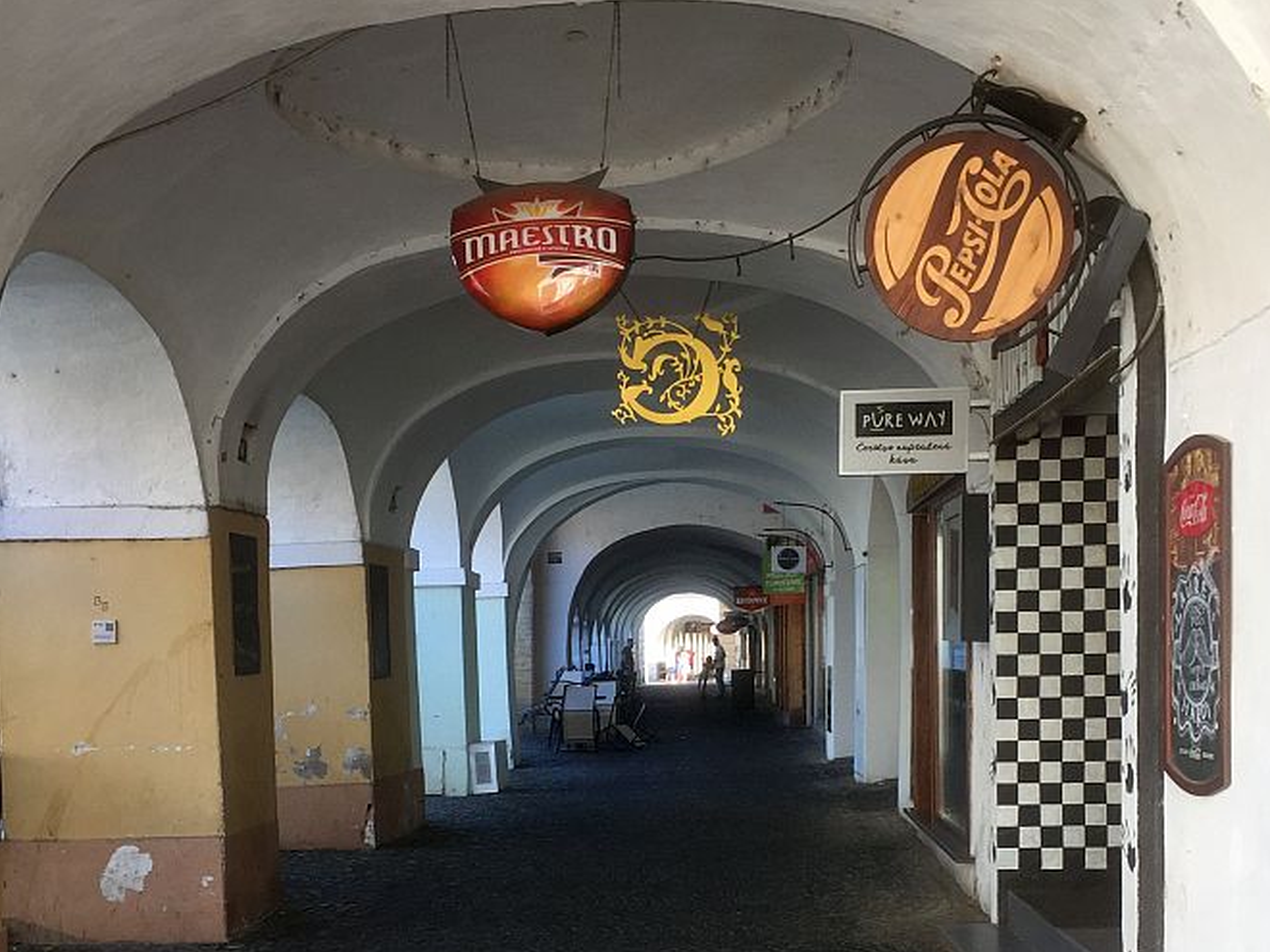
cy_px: 727
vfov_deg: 31.5
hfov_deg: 42.1
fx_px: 1651
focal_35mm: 45
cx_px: 614
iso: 40
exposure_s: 1/100
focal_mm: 4.15
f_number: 2.2
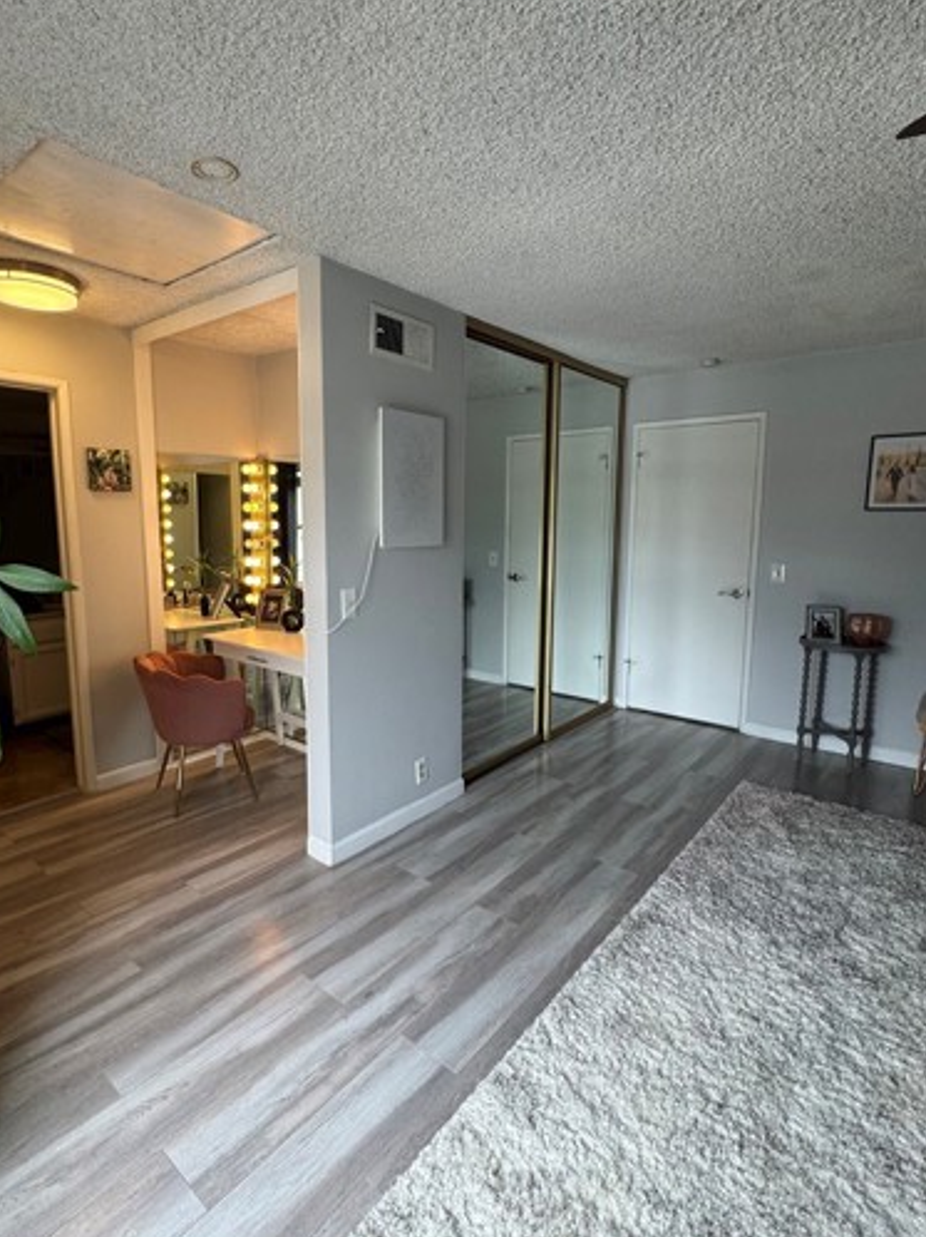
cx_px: 415
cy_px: 596
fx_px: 643
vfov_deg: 87.7
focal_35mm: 18
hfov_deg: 71.3
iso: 80
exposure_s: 1/120
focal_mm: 2.22
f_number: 2.2
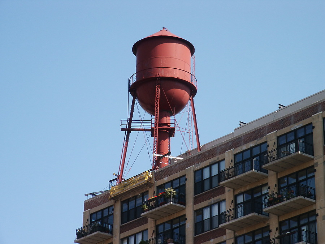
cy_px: 122
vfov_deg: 10.7
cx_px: 162
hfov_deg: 14.2
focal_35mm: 139
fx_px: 1305
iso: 64
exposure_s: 1/125
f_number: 8
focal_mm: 28.23
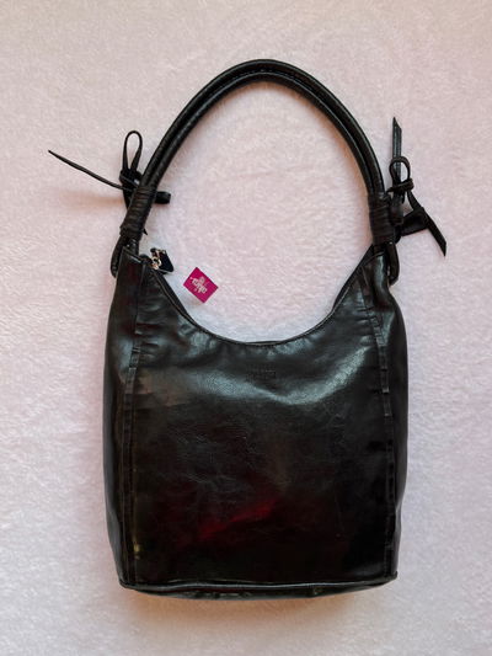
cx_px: 246
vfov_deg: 67.3
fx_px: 493
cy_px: 328
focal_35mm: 26
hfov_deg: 53.1
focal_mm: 5.1
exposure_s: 1/173
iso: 40
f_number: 1.6
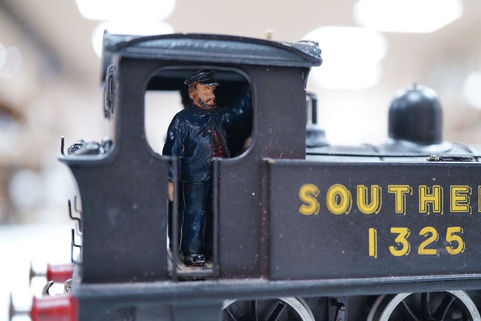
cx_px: 240
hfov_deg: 43.6
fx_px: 601
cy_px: 160
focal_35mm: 45
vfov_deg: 29.9
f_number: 3.5
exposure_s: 1/100
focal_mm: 30
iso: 2000
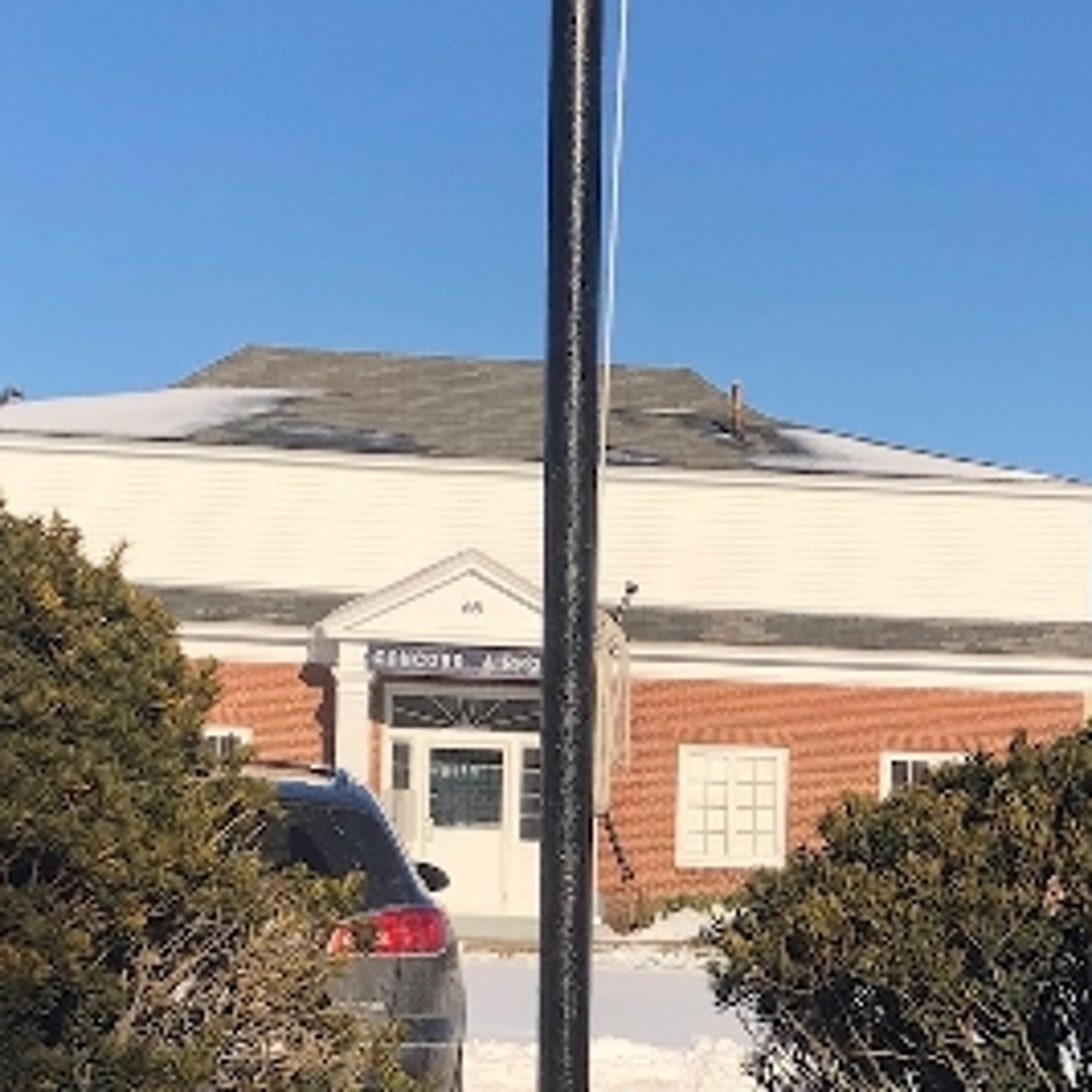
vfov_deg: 17.9
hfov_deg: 18.2
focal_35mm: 95
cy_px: 1080
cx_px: 847
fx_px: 3391
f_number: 1.8
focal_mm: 3.99
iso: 20
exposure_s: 1/2088
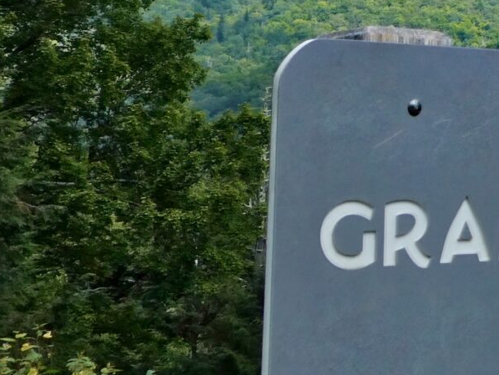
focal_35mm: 113
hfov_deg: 15.8
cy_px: -91
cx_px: 784
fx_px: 1630
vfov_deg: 12.8
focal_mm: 5.8
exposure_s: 1/800
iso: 80
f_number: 3.6
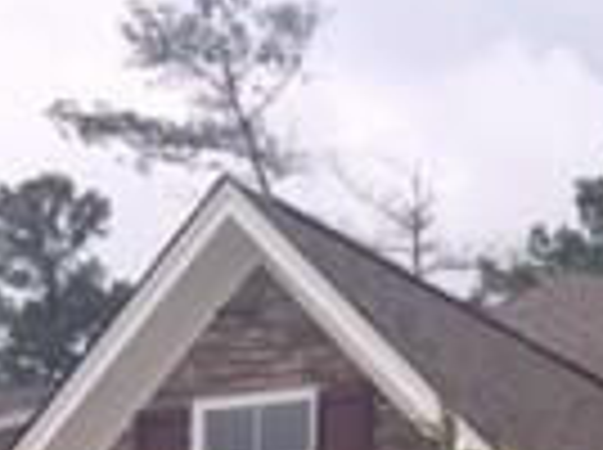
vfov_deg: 9.8
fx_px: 2417
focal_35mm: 139
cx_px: 1166
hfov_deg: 12.6
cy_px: 950
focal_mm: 4.15
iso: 32
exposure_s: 1/2083
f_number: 2.2
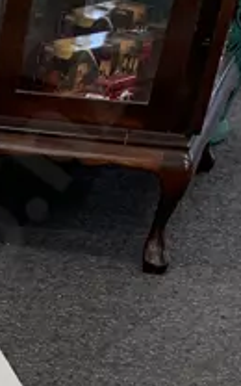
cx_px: -458
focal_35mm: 136
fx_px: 1429
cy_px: 828
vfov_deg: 12.9
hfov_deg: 8.3
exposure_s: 1/100
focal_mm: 4.25
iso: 40
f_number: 1.8
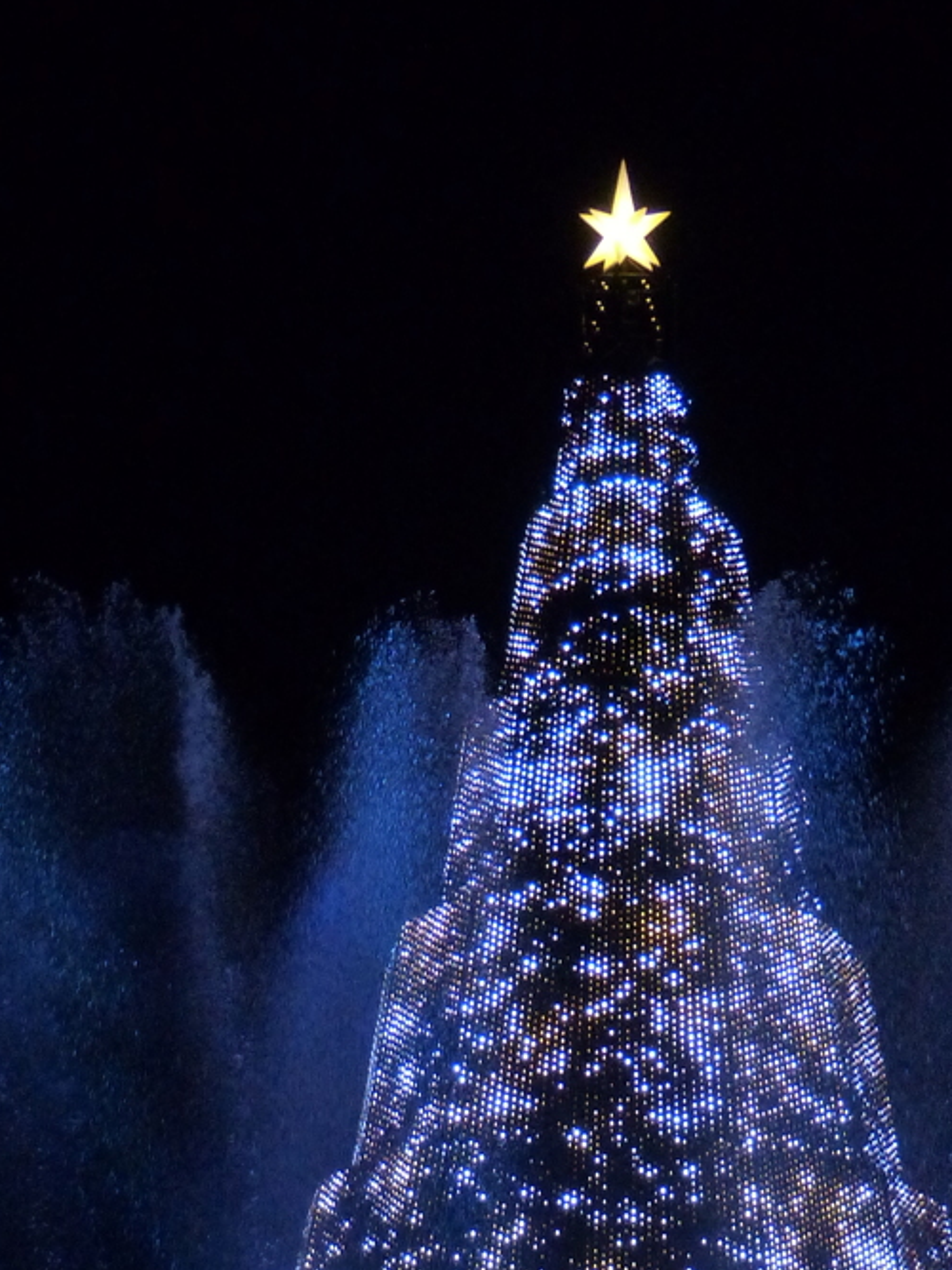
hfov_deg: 4.2
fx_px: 12985
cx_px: 558
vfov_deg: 5.6
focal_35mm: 354
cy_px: 940
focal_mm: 31.1
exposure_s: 1/160
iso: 640
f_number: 2.8
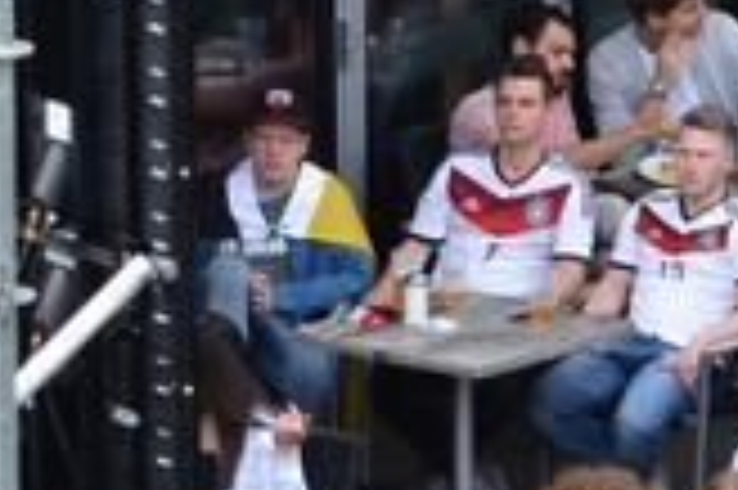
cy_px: 463
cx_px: 1868
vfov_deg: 1.7
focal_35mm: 787
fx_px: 16117
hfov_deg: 2.6
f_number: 5.6
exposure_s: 1/250
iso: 400
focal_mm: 86
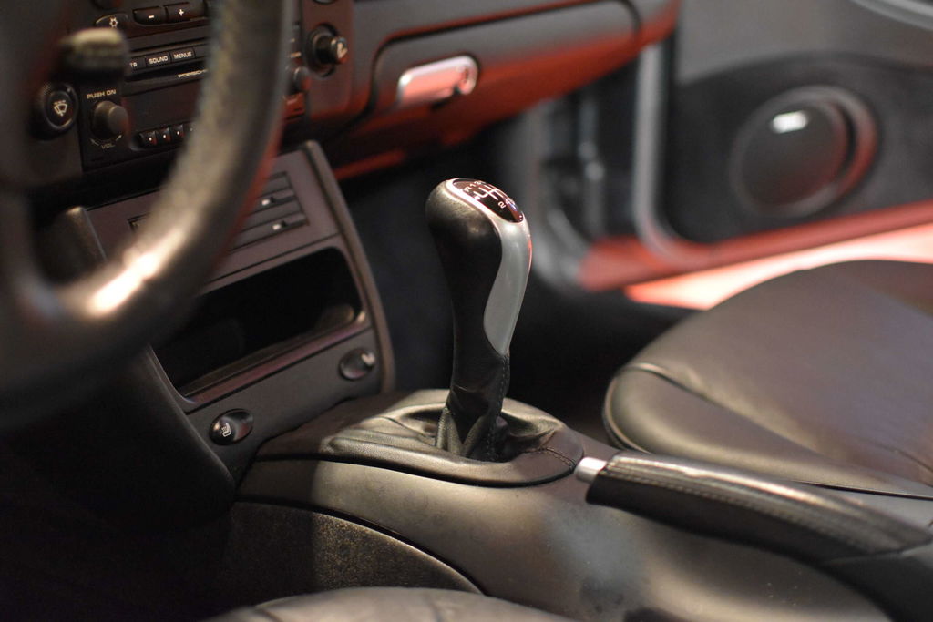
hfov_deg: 37.8
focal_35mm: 52
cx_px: 466
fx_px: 1361
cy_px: 311
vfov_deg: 25.8
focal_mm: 35
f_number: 1.8
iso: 4000
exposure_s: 1/60
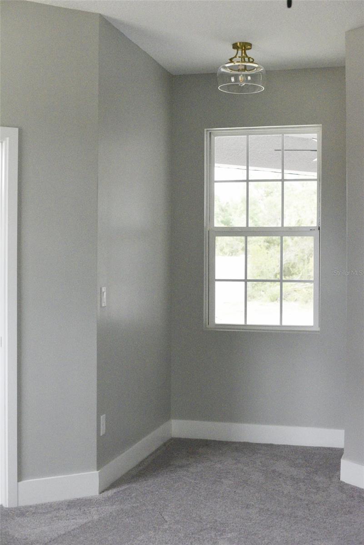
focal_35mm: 50
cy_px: 272
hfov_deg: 27.0
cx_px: 182
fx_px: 758
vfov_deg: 39.6
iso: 16000
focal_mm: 50
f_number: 4.5
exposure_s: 1/3200
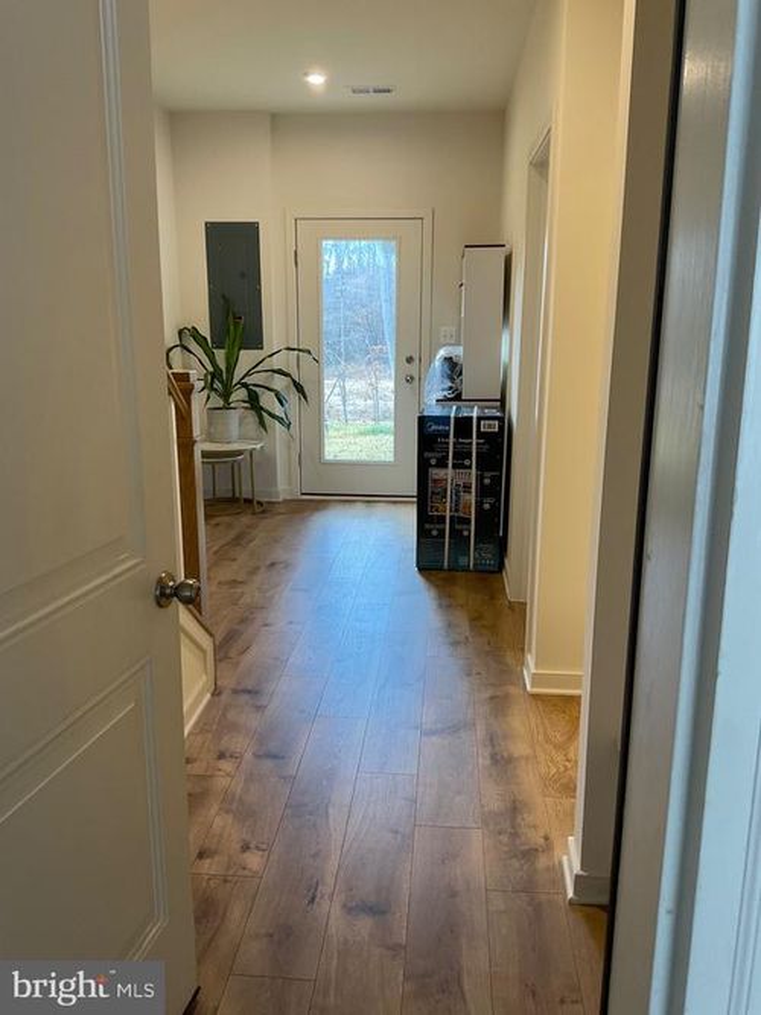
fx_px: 850
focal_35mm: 29
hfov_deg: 48.2
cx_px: 380
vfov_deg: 61.7
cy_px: 508
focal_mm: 3
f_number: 1.8
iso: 64
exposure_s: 1/60
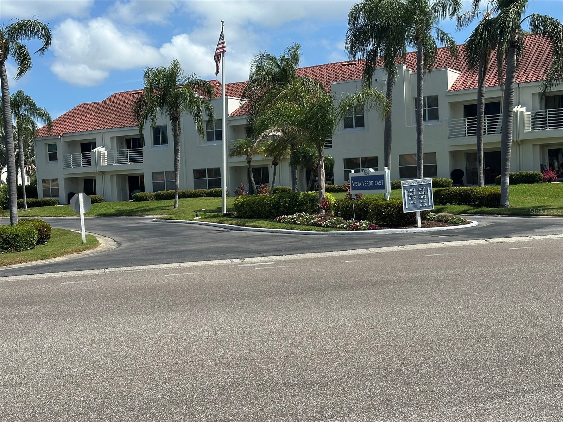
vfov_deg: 30.3
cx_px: 282
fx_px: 781
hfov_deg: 39.7
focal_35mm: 48
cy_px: 211
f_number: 1.78
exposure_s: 1/4566
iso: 64
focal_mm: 6.86
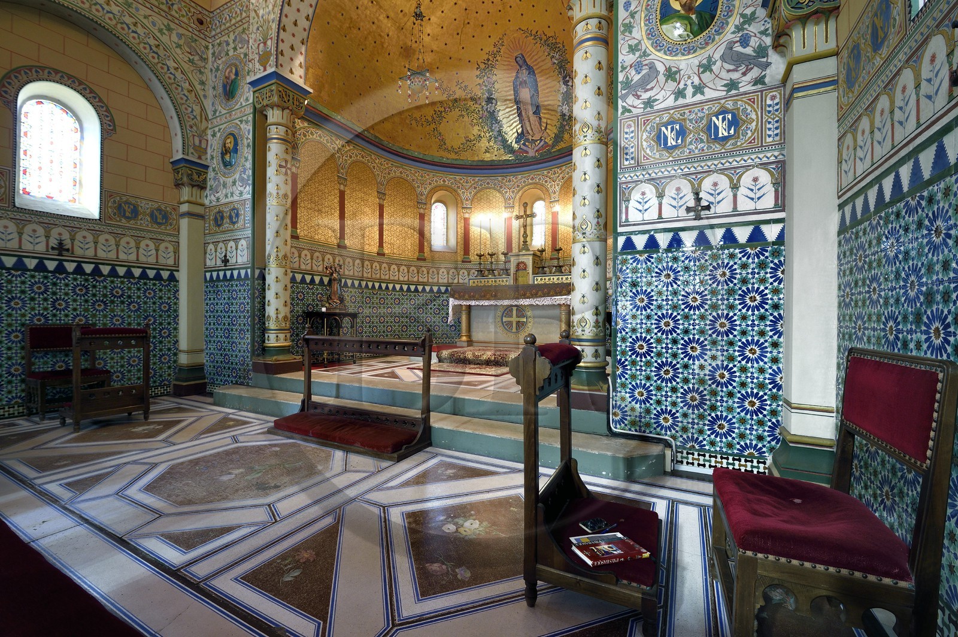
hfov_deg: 100.4
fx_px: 399
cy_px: 318
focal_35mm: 15
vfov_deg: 77.2
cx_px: 479
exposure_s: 1/8
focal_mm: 15
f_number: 7.1
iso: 640
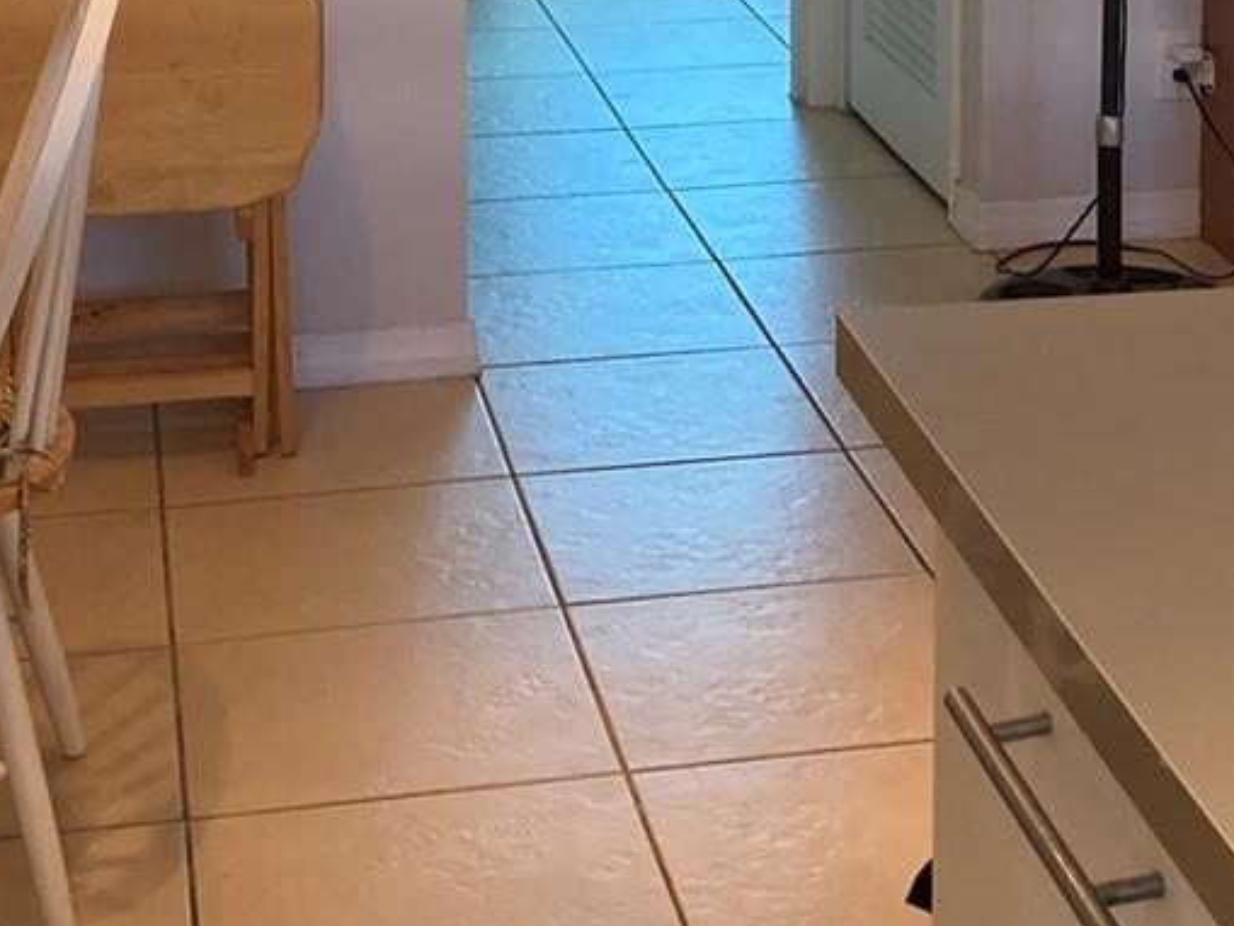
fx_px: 3138
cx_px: 902
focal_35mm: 88
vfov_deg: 15.9
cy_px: -305
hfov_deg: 22.1
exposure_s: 1/60
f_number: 1.8
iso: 125
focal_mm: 3.99
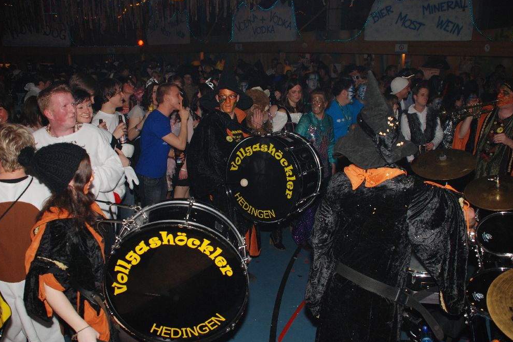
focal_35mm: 28
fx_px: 399
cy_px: 176
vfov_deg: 46.4
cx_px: 261
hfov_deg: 65.5
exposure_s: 1/60
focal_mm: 18
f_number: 4
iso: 200
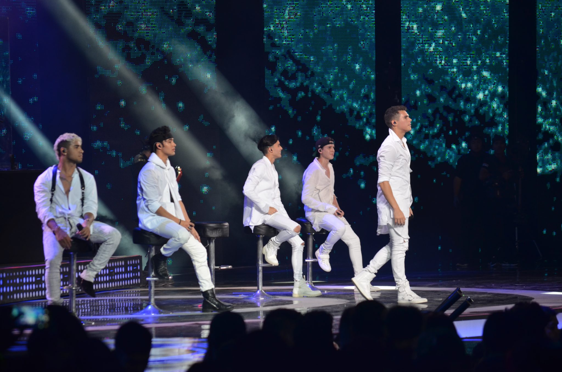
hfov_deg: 10.2
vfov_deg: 6.8
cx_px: 281
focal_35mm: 202
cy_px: 186
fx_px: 3154
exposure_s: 1/125
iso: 800
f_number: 5
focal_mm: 135
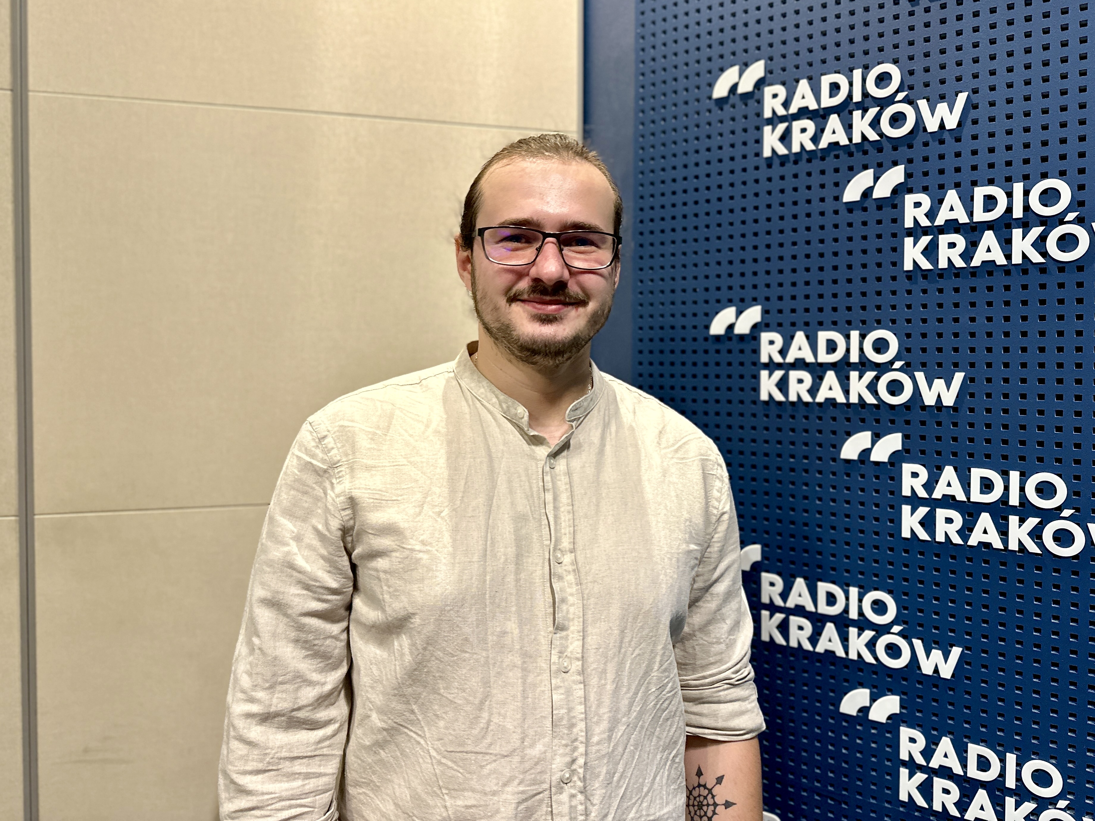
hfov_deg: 71.6
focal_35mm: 24
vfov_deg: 56.8
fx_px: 759
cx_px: 548
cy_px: 410
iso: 250
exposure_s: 1/50
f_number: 1.78
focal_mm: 6.86
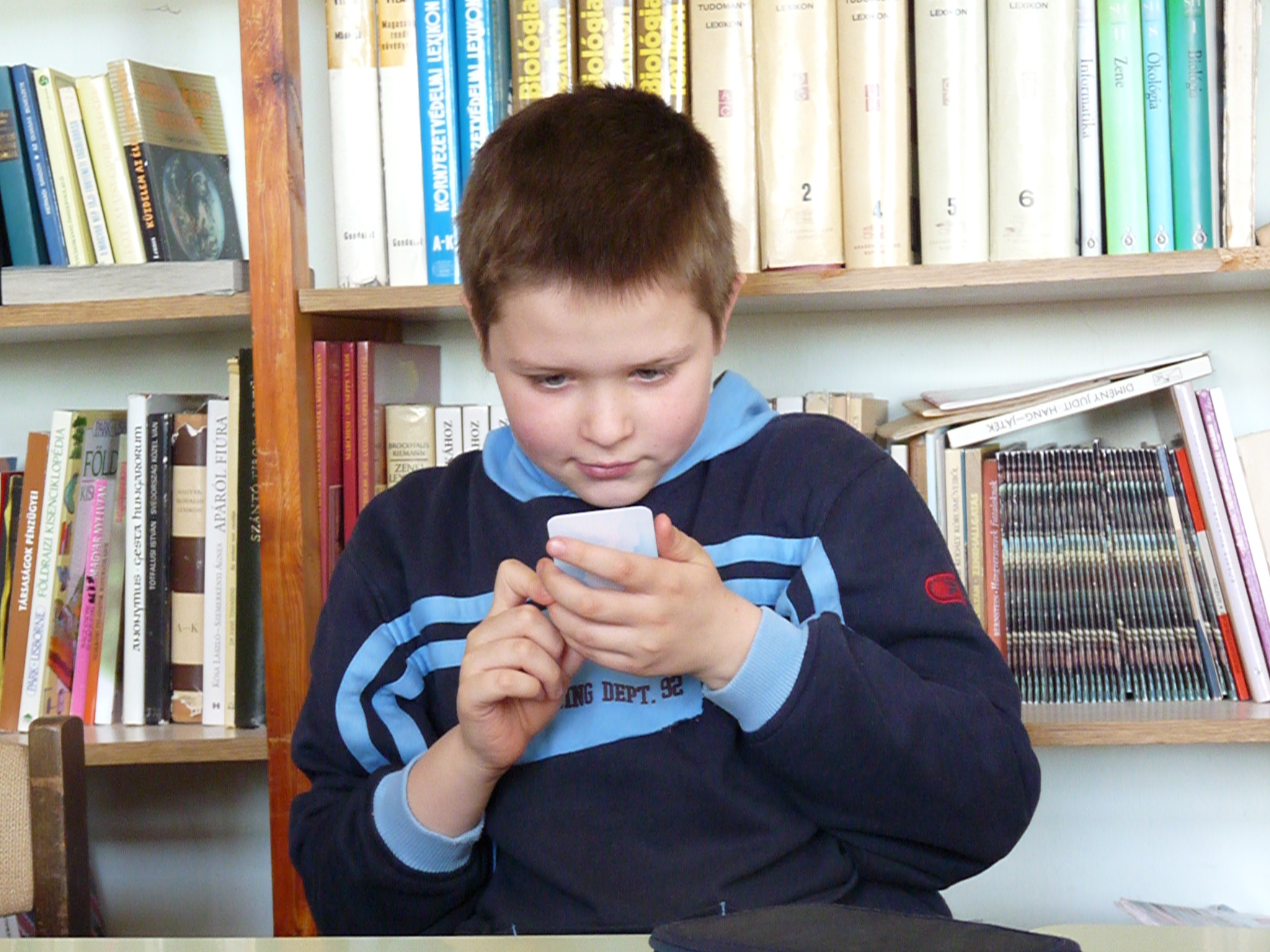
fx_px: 3339
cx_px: 635
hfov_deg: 21.5
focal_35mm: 91
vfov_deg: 16.2
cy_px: 476
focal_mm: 16.1
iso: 800
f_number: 3.4
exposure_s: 1/20
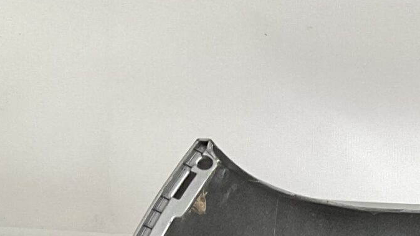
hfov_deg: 15.9
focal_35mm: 120
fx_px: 1336
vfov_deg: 9.1
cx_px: 685
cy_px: 555
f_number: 1.8
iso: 50
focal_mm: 3
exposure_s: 1/120
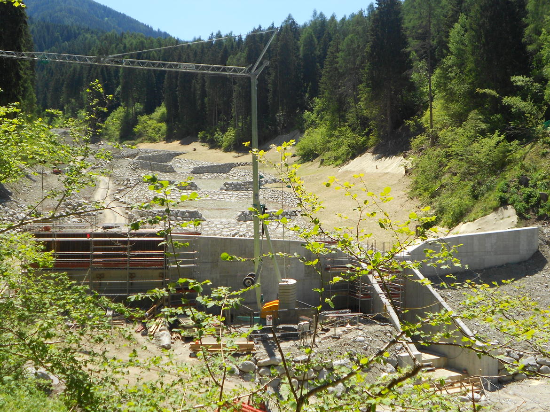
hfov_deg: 50.1
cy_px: 206
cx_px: 275
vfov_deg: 38.7
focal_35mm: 37
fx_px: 588
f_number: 3.9
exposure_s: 1/500
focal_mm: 6.7
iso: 80
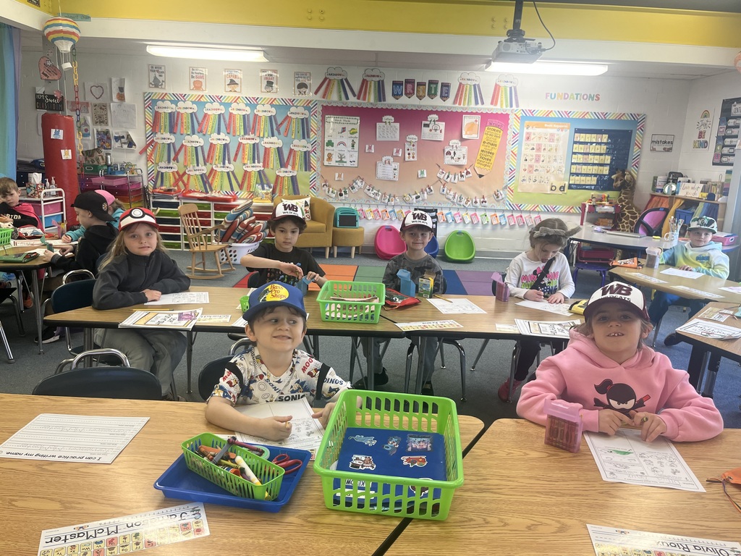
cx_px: 370
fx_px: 557
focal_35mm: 26
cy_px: 278
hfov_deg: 67.3
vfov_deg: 53.1
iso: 64
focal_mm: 5.1
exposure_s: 1/60
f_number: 1.6
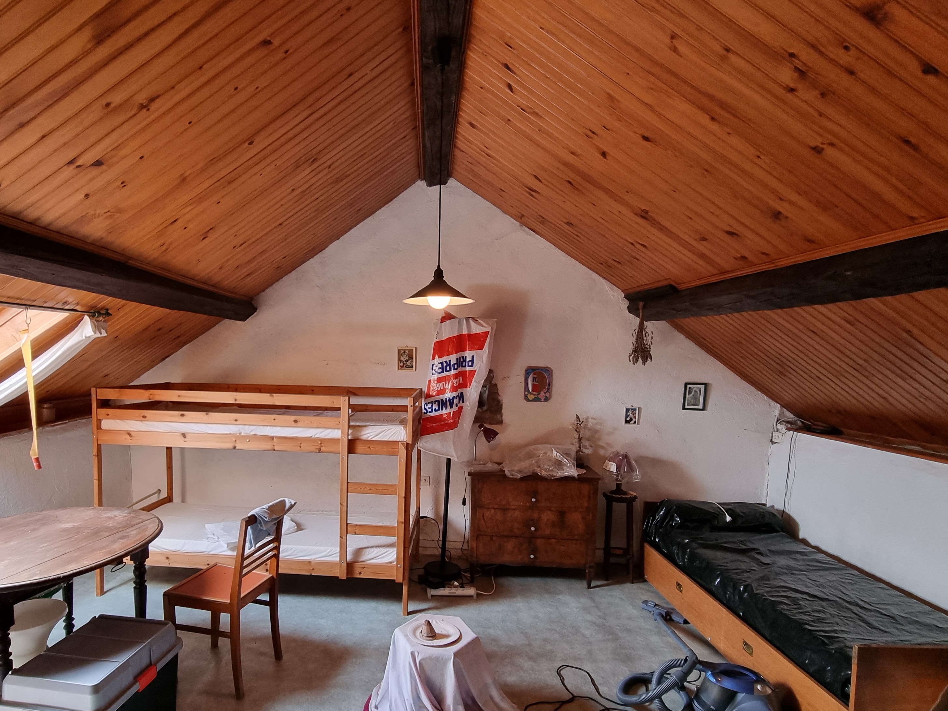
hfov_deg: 87.2
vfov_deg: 71.3
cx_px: 406
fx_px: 493
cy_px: 403
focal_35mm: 18
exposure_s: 1/50
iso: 200
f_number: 2.2
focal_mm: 2.2
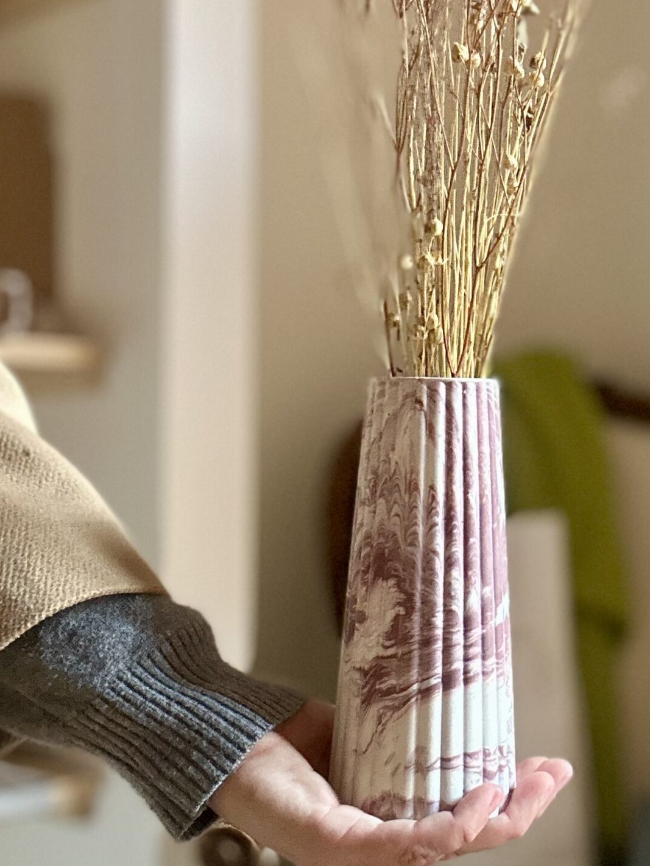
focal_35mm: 54
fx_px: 1352
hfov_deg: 26.6
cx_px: 506
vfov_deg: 35.4
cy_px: 350
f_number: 1.9
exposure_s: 1/58
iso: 320
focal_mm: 2.69
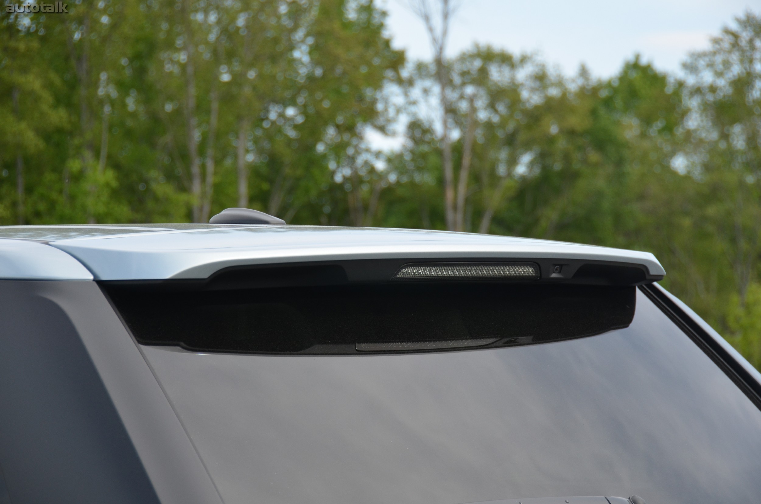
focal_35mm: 112
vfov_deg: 12.1
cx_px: 380
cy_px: 252
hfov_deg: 18.2
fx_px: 2373
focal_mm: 75
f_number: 5
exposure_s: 1/1000
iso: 400
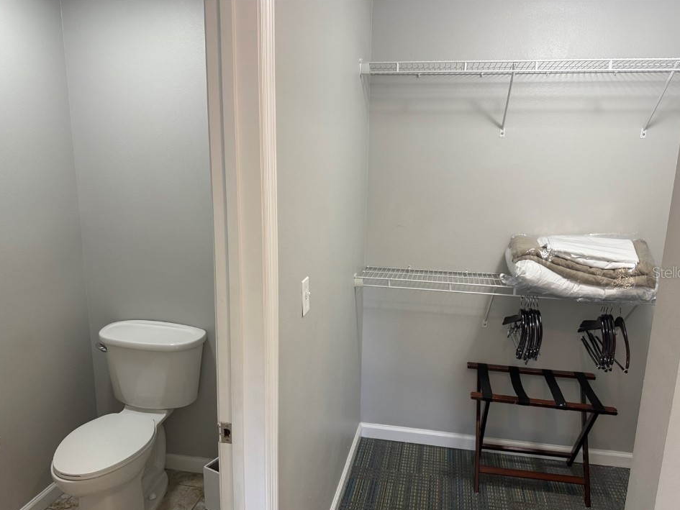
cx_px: 352
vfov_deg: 53.0
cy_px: 272
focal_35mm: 26
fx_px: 511
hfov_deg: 67.3
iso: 200
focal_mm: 6.76
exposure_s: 1/60
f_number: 1.78
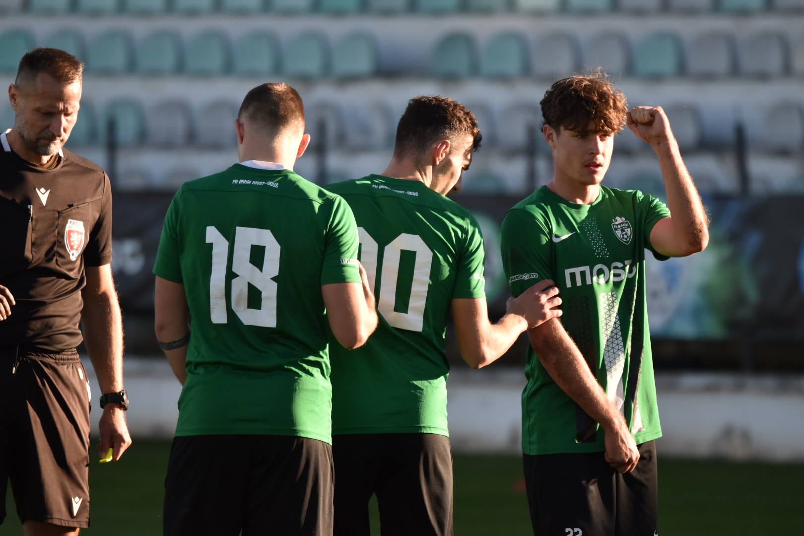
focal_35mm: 600
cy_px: 268
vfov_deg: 2.3
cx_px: 402
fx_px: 13399
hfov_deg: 3.4
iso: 720
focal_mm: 400
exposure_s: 1/1000
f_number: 6.3
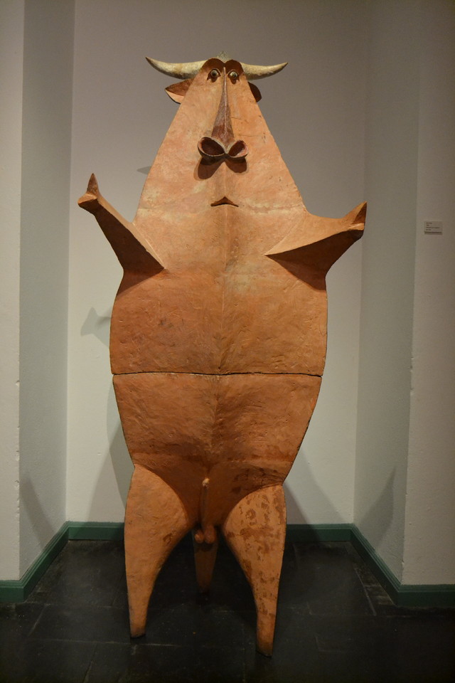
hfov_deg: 40.0
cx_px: 228
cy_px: 342
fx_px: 626
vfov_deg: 57.2
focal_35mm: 33
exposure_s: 1/60
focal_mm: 22
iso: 2500
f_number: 3.5
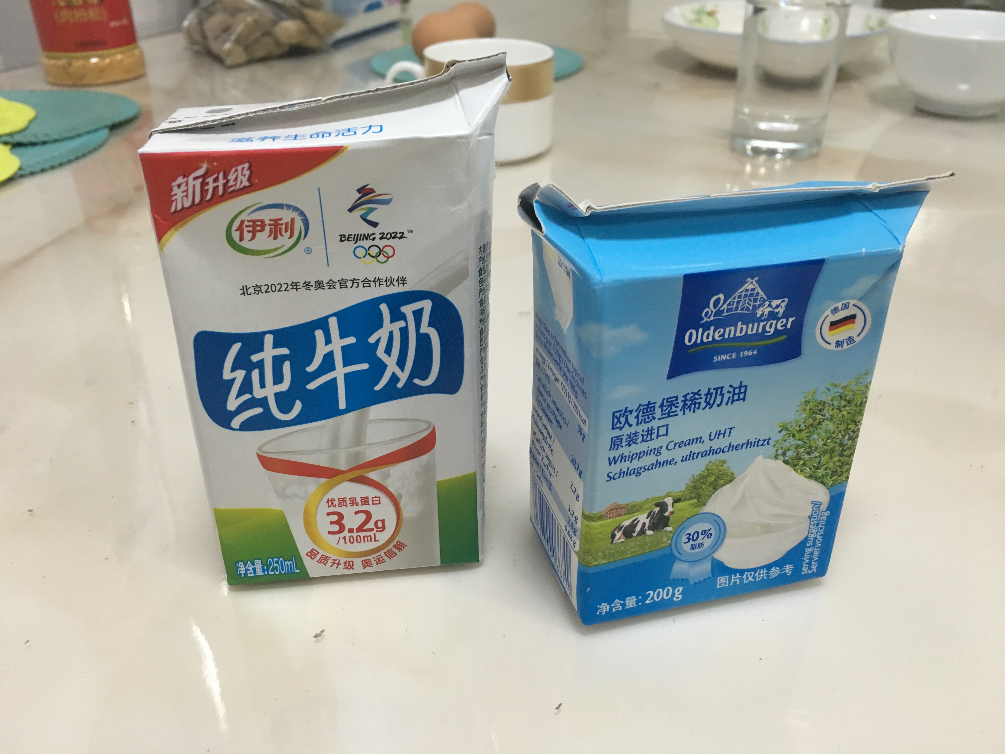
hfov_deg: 61.7
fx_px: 842
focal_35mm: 29
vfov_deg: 48.2
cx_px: 502
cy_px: 377
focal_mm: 4.15
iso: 125
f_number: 2.2
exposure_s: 1/33
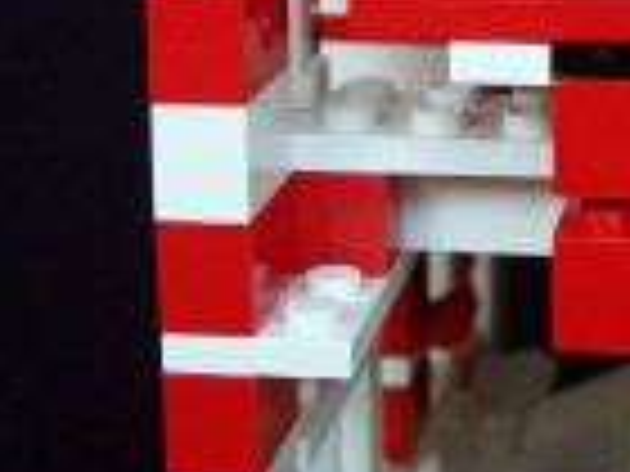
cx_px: 670
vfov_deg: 11.3
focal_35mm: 128
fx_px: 2330
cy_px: -101
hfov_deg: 15.1
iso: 147
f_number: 3
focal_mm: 7.6
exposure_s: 1/42
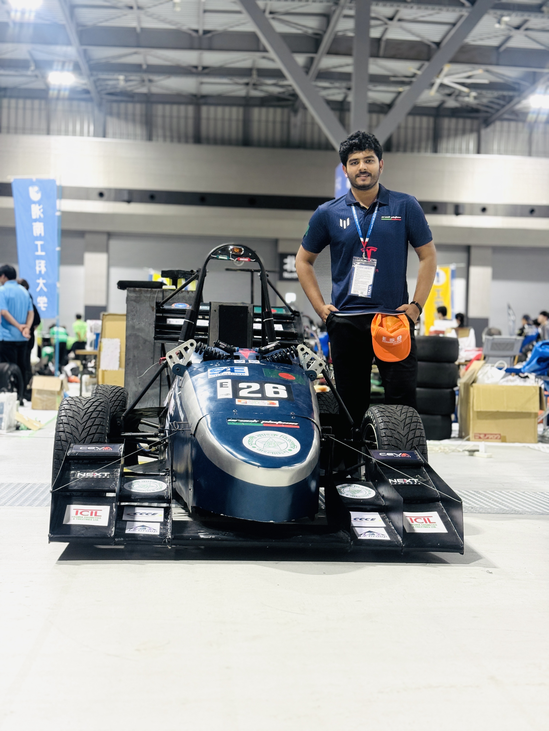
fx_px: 1015
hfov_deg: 30.3
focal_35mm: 48
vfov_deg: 39.7
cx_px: 274
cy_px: 366
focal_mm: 6.76
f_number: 1.78
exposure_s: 1/40
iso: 250
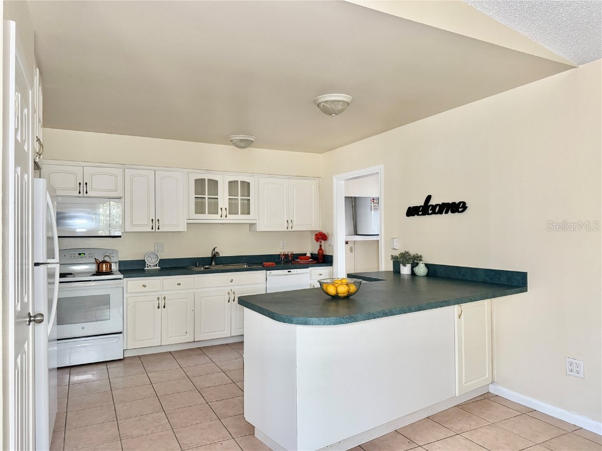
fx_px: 417
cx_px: 301
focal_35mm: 24
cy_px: 226
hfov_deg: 71.6
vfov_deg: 56.8
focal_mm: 6.76
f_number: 1.78
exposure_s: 1/60
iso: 400
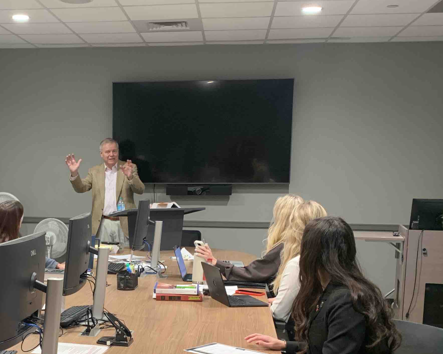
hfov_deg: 31.7
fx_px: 760
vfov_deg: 25.7
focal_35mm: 58
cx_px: 96
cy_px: 295
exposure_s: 1/42
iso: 80
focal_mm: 4.25
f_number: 1.8
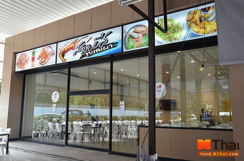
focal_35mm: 32
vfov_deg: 41.5
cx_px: 122
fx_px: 213
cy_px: 80
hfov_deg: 59.6
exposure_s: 1/500
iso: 2500
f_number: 6.3
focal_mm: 21
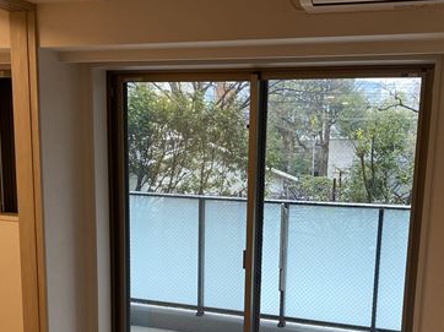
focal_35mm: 46
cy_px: 267
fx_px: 590
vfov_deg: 30.7
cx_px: 237
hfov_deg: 41.2
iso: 100
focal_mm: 4.25
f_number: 1.8
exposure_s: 1/100
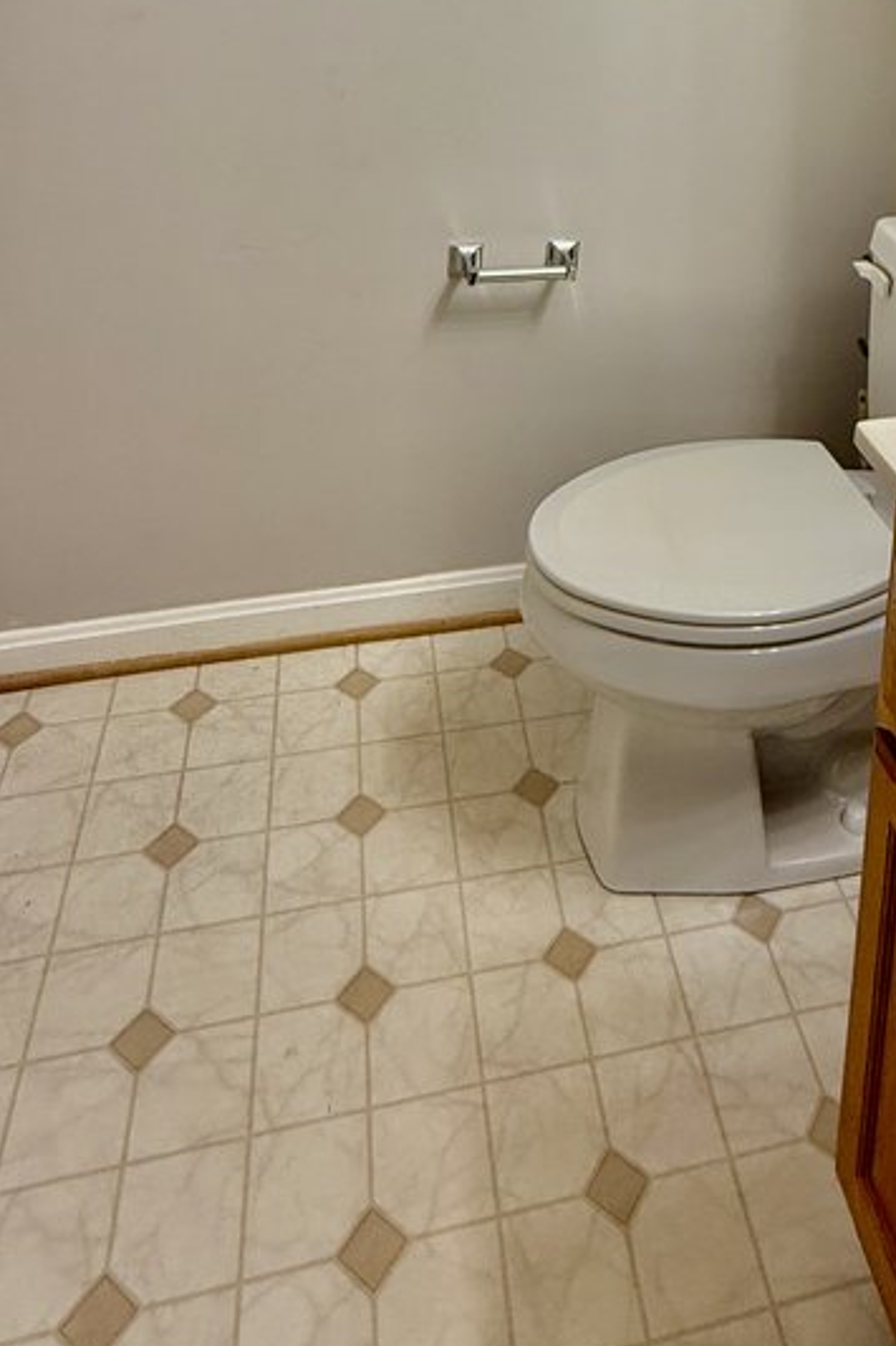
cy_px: -57
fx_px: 1158
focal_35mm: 31
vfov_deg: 47.6
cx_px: 627
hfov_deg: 41.5
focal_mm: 2.22
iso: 125
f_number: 2.2
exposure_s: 1/120
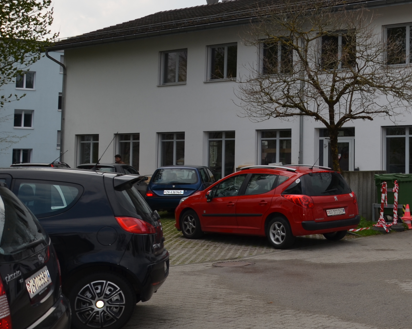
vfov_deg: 26.0
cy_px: 99
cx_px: 470
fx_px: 707
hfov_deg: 28.9
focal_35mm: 58
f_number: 7.1
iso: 100
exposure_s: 1/250
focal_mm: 18
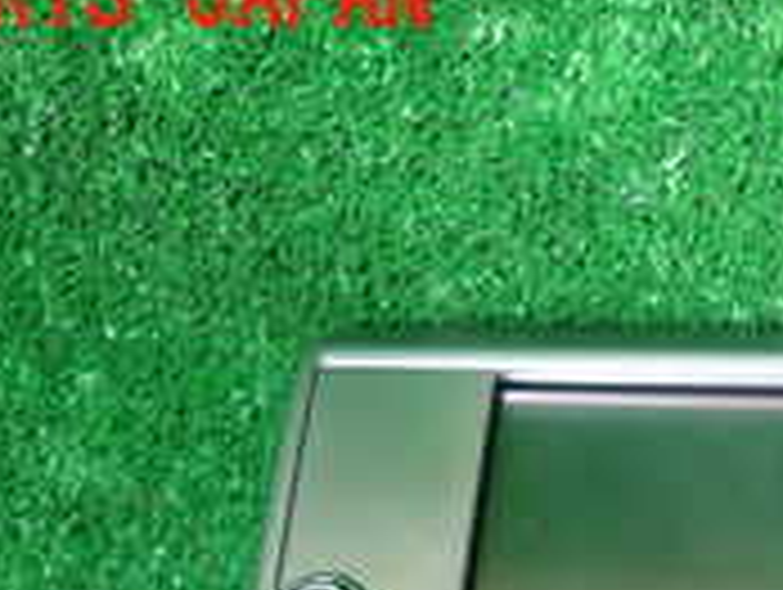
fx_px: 1948
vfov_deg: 15.5
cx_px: 963
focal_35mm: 86
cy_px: 955
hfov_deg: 21.0
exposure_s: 1/60
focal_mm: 4.5
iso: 100
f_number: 2
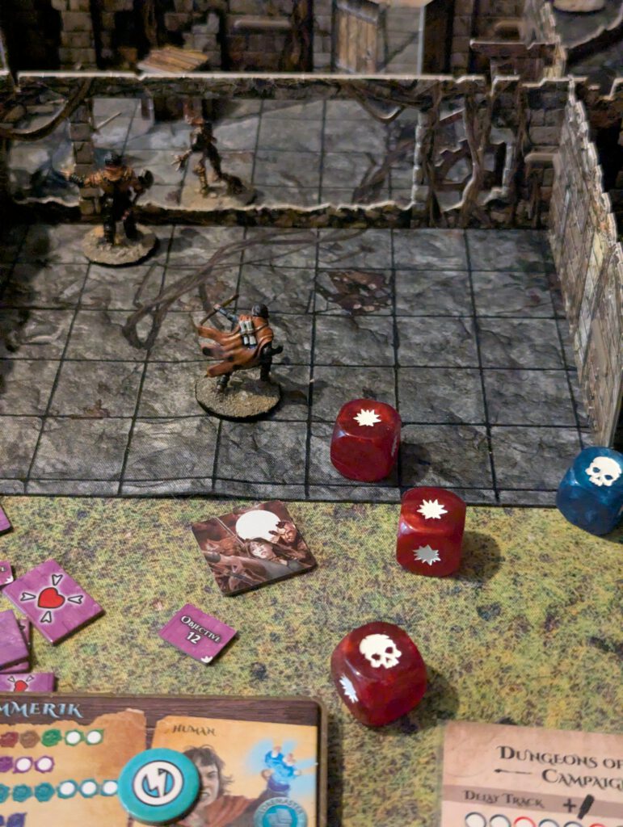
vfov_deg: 39.6
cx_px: 312
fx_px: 1149
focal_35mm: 48
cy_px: 414
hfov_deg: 30.3
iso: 1918
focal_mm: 6.81
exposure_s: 1/50
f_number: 1.85
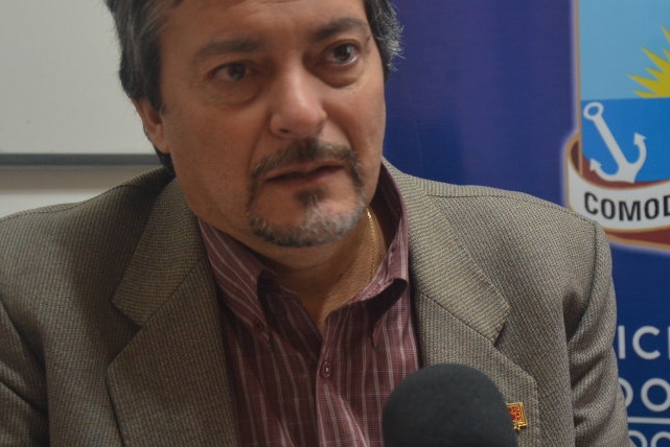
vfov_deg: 12.7
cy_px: 182
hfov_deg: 18.9
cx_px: 399
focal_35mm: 108
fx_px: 2007
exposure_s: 1/15
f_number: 4.8
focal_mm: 45
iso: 720
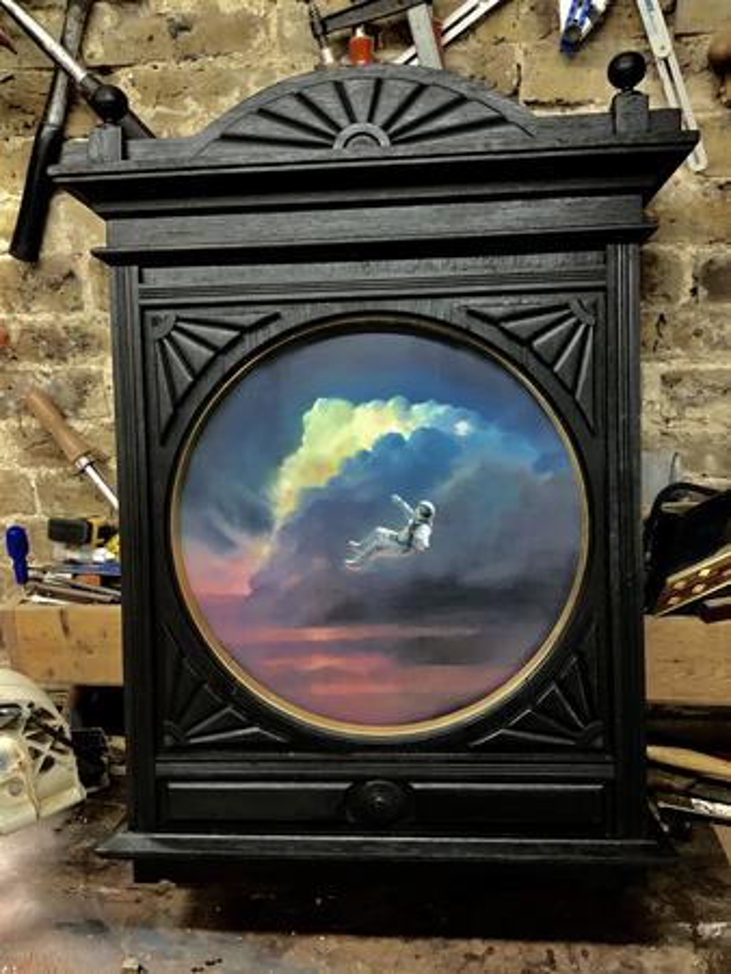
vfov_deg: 61.6
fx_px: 816
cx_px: 366
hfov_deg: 48.3
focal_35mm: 29
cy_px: 487
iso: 200
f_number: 1.8
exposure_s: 1/50
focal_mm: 3
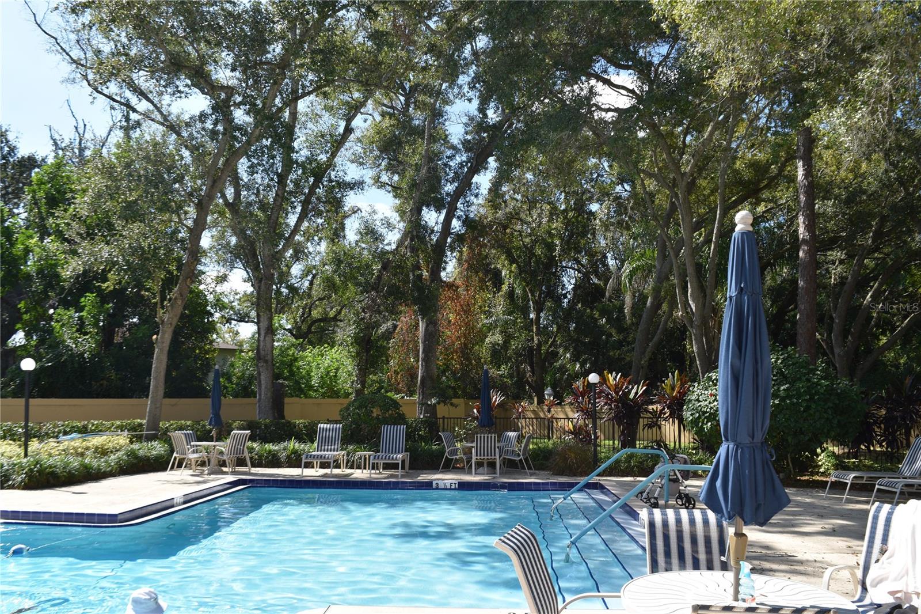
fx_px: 691
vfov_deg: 47.9
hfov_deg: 67.4
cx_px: 460
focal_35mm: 27
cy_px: 307
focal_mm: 18
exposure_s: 1/200
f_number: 8
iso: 100
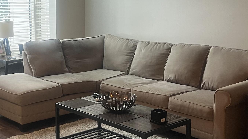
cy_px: 21
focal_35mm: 63
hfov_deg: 33.0
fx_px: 414
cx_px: 78
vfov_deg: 18.9
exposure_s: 1/60
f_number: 1.6
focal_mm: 5.1
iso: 80
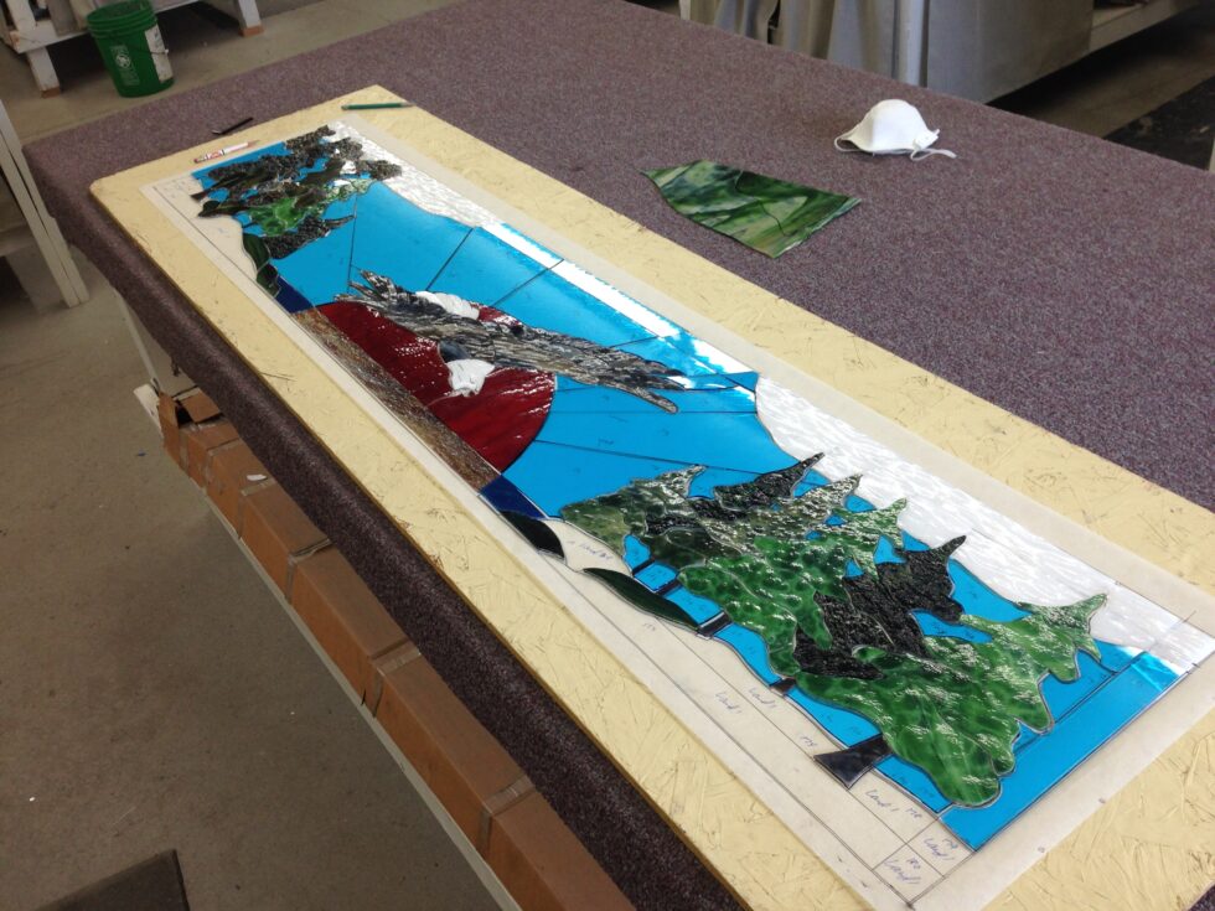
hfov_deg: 55.4
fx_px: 1158
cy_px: 456
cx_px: 608
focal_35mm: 33
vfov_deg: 42.9
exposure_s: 1/60
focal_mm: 4.12
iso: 50
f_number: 2.4
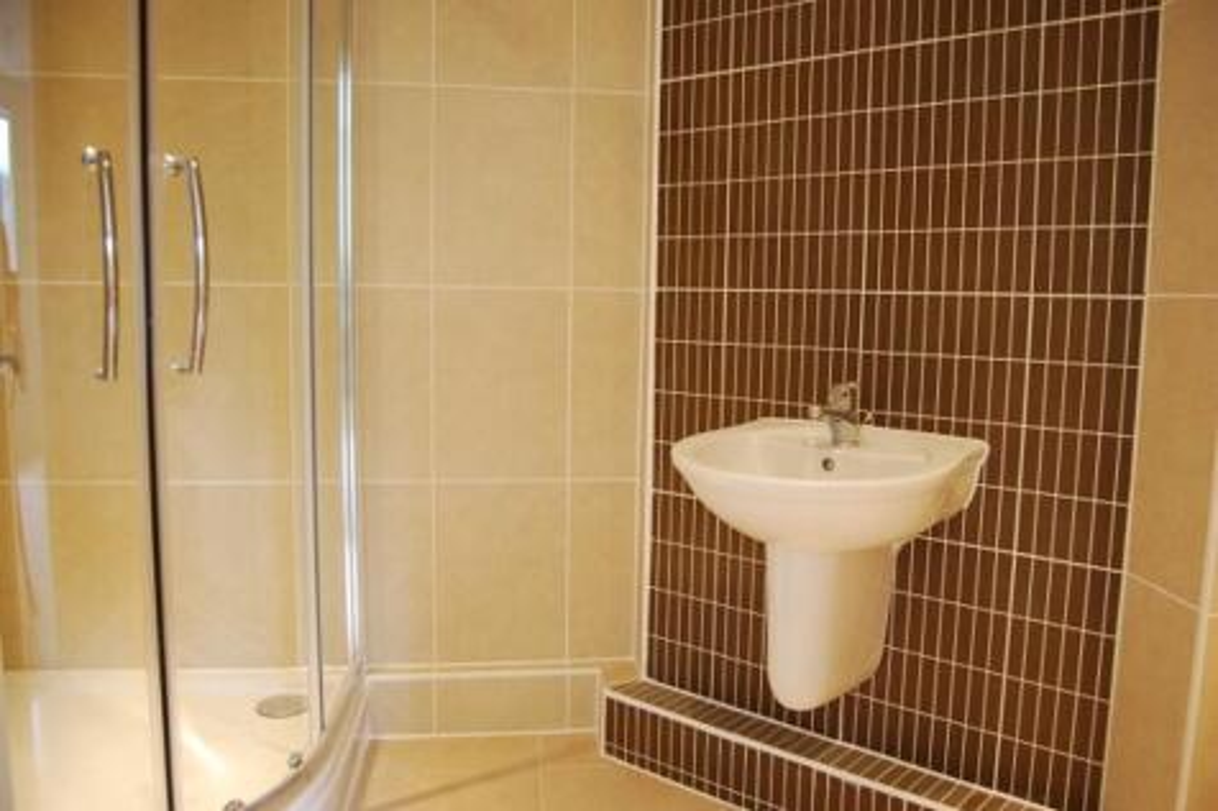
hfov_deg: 67.4
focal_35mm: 27
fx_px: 913
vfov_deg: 47.9
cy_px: 406
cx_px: 609
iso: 400
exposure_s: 1/8
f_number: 3.5
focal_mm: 18
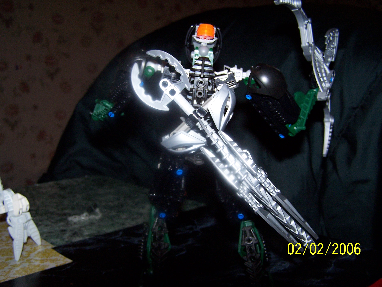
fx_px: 419
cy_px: 144
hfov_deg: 49.0
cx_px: 191
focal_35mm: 38
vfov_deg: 37.7
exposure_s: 1/60
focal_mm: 6.3
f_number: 2.8
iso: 140
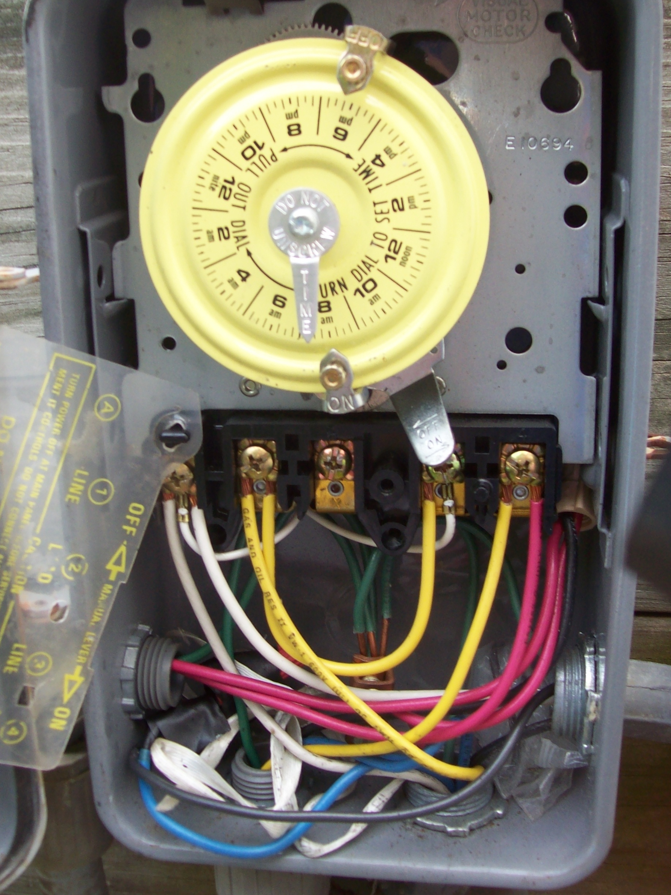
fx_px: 1086
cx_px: 326
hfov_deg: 34.3
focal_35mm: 42
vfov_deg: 44.8
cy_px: 416
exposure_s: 1/83.1
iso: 80
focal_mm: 6
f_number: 2.7
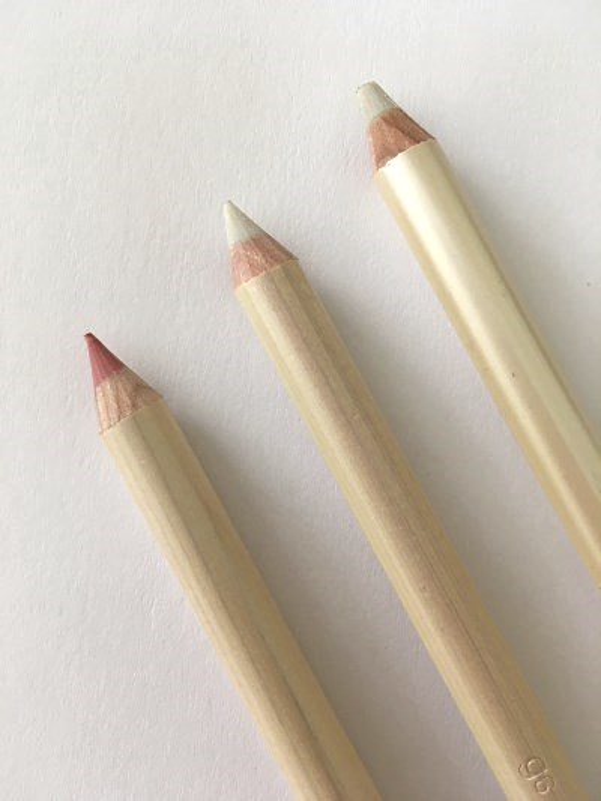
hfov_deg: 48.2
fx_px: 671
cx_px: 300
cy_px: 400
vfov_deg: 61.6
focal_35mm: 29
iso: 80
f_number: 2.2
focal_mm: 4.15
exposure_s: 1/33
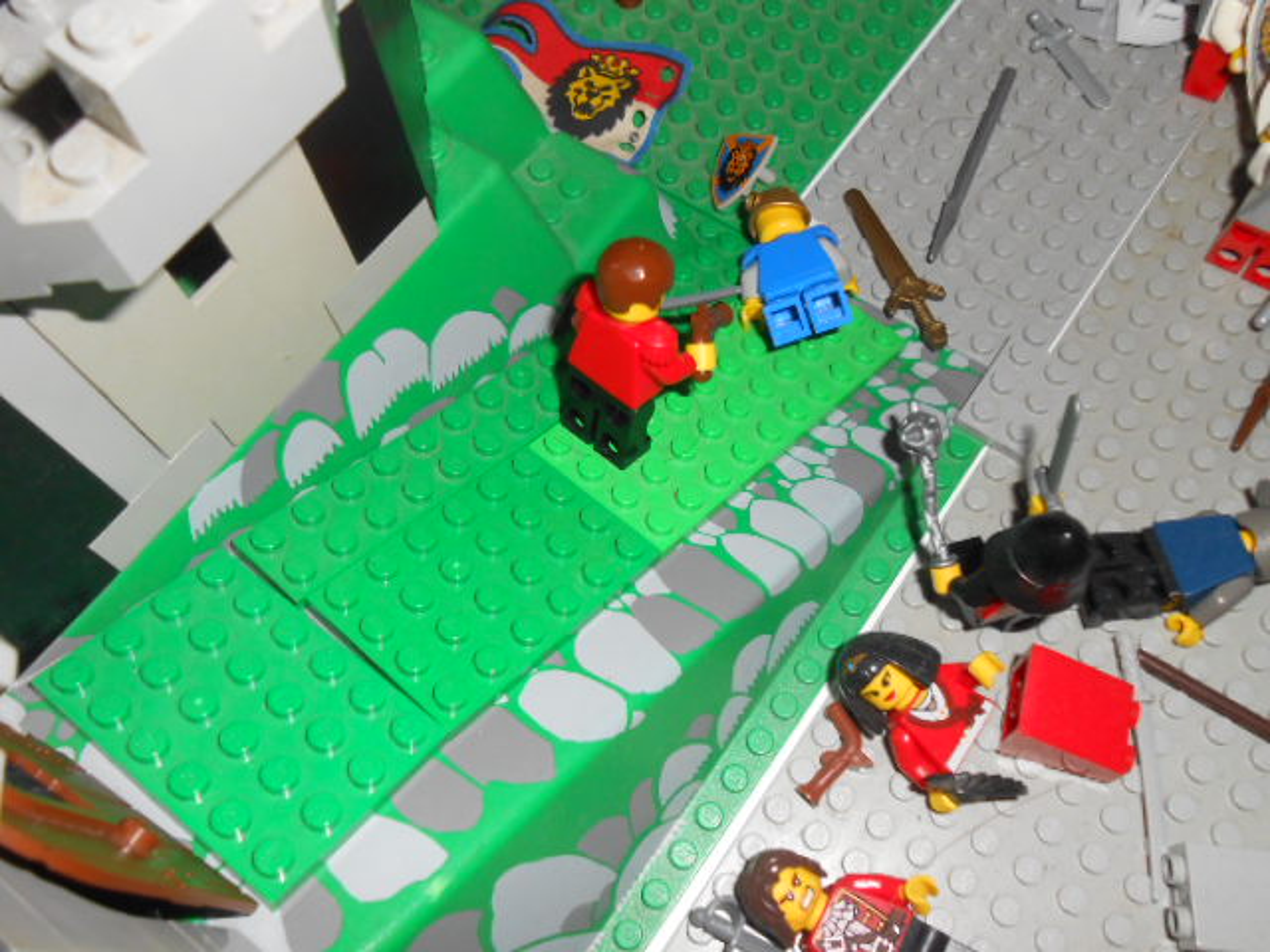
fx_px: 1101
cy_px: 476
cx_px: 635
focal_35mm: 30
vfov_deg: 46.8
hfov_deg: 60.0
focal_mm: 5.3
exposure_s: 1/25
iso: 200
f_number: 11.9
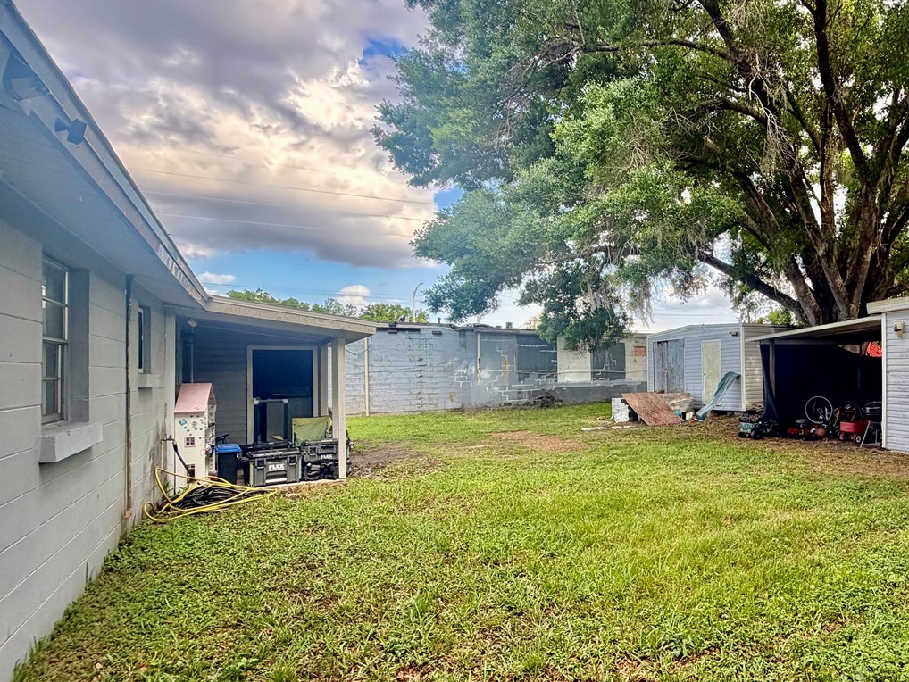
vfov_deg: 61.1
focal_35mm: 22
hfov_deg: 71.6
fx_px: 578
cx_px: 671
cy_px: 362
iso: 50
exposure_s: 1/164
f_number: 2.2
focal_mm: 2.22
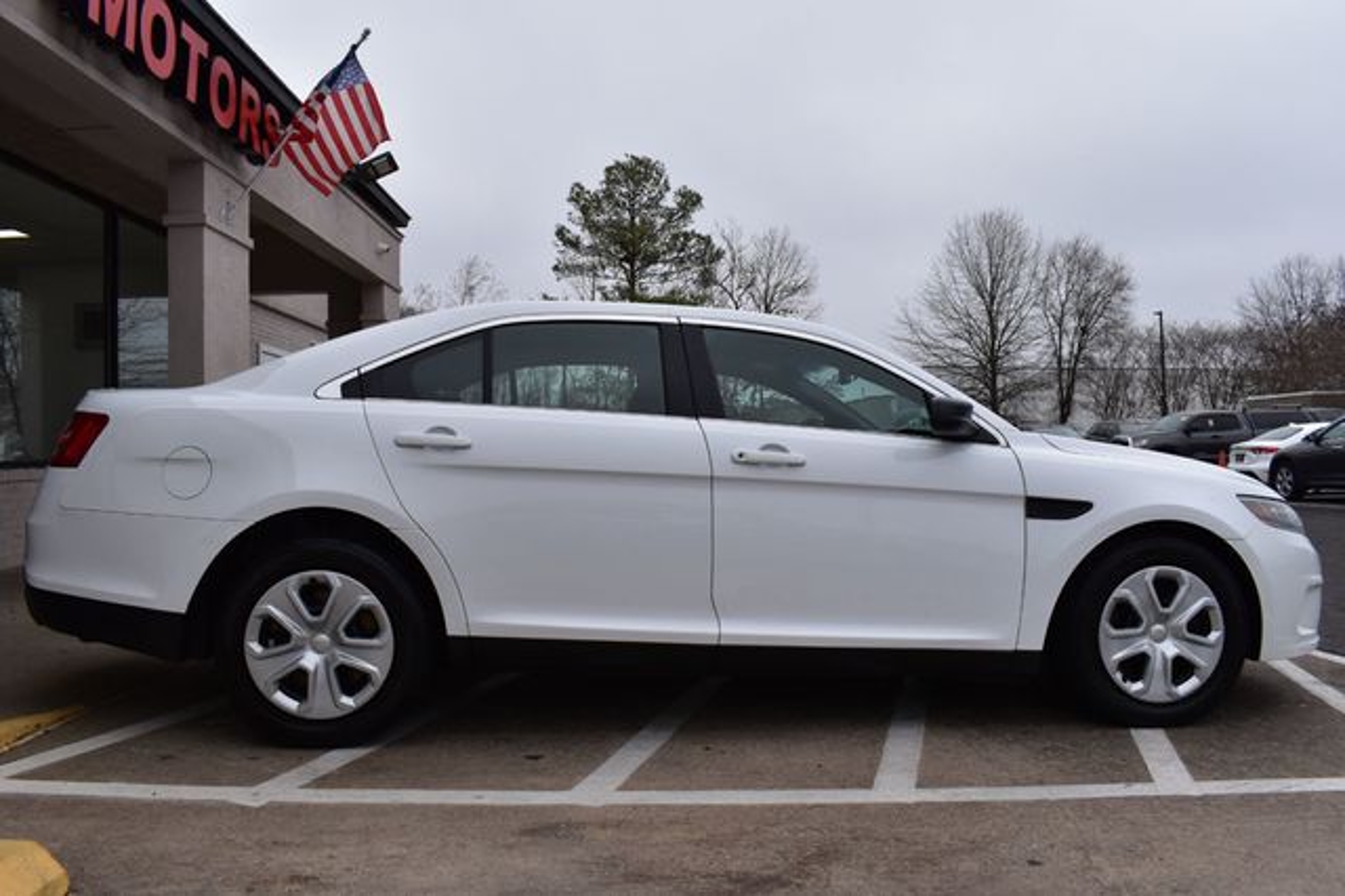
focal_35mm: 27
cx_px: 672
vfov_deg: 47.9
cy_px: 448
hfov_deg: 67.4
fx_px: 1008
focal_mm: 18
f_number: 11
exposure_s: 1/400
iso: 400
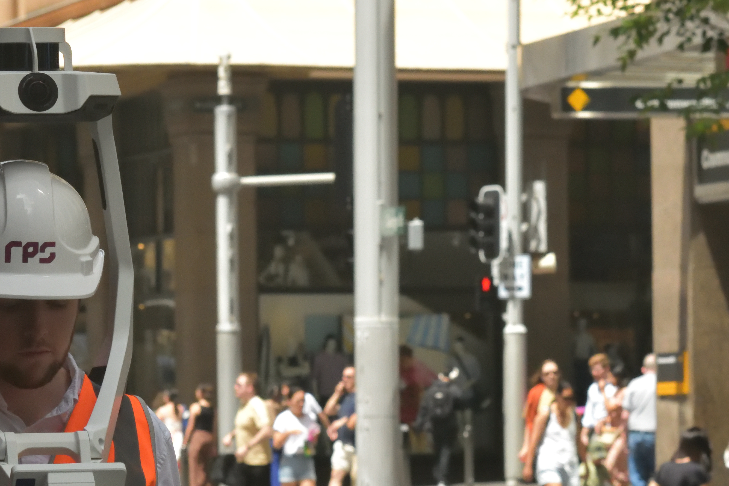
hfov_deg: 8.7
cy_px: 333
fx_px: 4779
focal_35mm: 236
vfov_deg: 5.8
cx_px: 318
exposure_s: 1/1250
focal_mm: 70
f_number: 8
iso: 3200
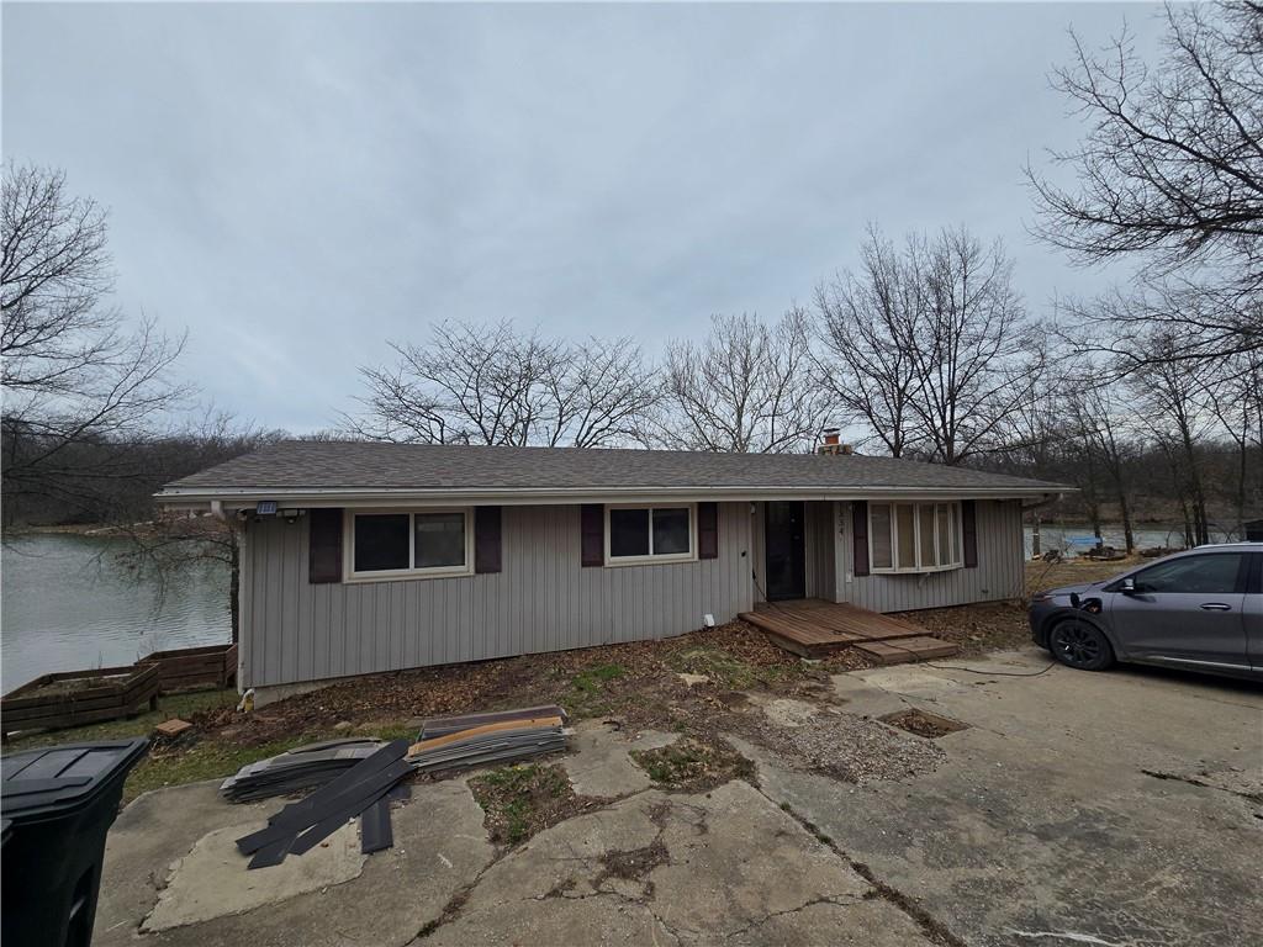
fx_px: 474
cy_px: 474
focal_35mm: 13
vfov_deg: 89.9
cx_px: 632
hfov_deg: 106.2
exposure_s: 1/1994
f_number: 2.2
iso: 50
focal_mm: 2.2
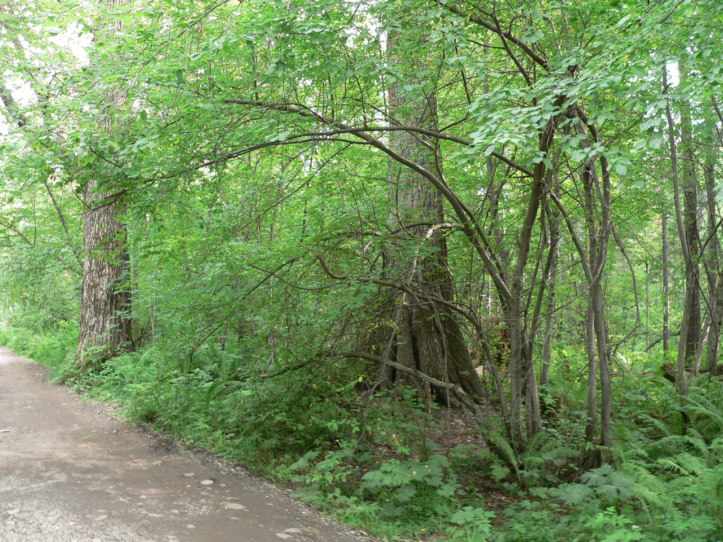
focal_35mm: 36
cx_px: 362
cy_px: 271
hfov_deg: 51.4
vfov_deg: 39.7
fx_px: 752
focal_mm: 6
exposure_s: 1/30
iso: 200
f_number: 2.8
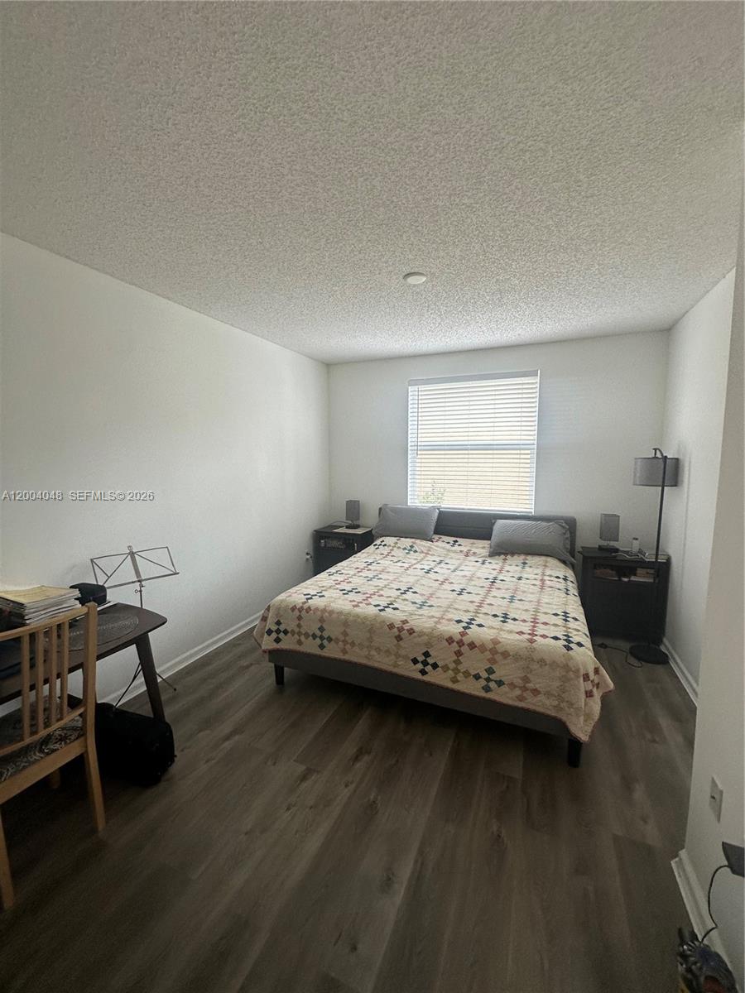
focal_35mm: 14
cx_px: 372
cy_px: 496
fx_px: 402
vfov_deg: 102.1
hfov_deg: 85.7
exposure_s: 1/120
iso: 125
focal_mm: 2.22
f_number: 2.2
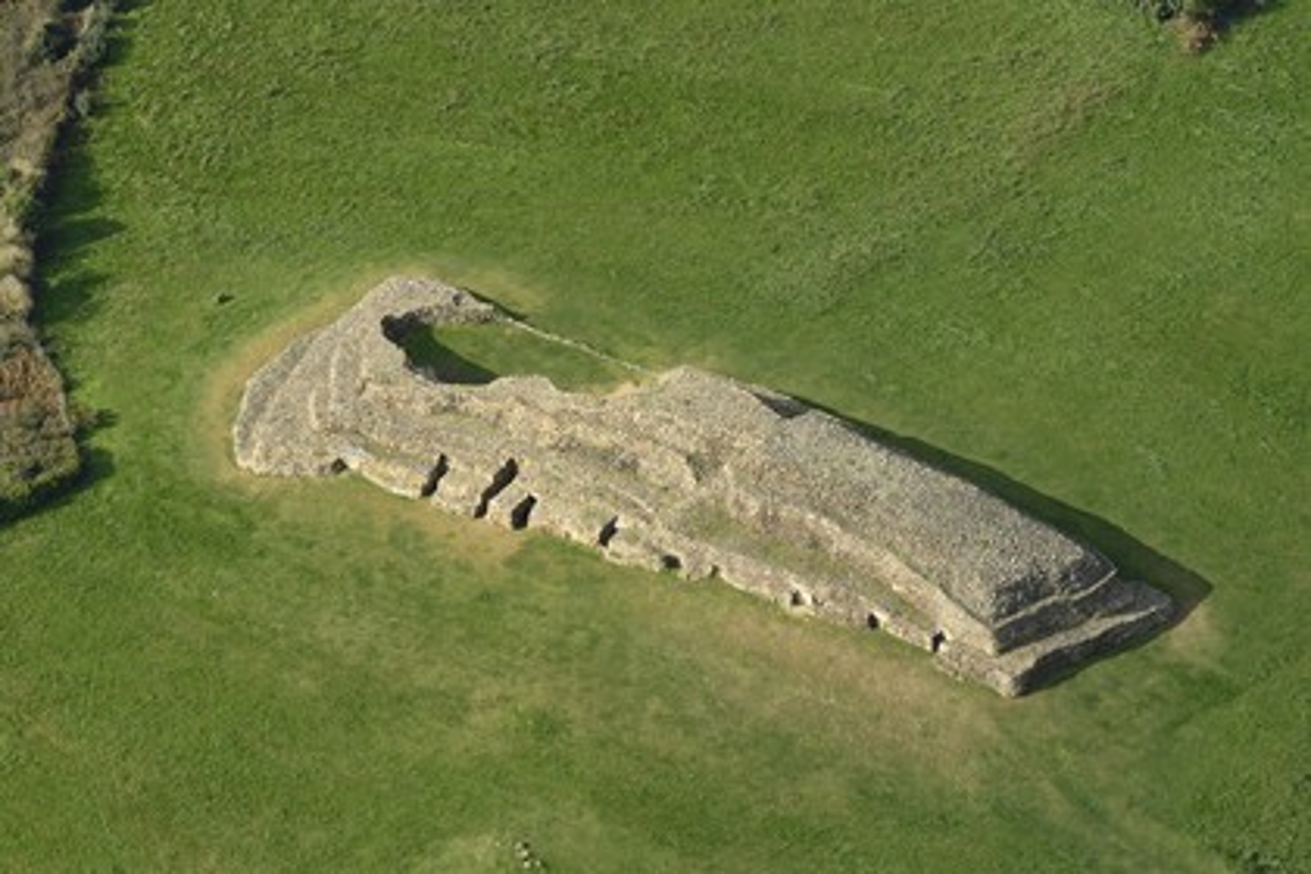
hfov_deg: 10.3
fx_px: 7283
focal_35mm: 200
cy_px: 437
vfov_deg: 6.9
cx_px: 656
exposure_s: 1/1250
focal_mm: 200
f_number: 9
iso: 800
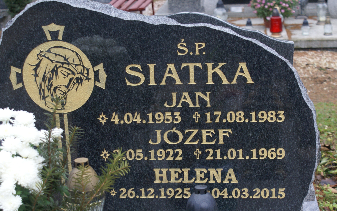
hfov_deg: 22.6
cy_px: 142
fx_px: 842
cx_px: 194
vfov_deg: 14.2
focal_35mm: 92
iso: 250
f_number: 5.6
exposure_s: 1/80
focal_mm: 45
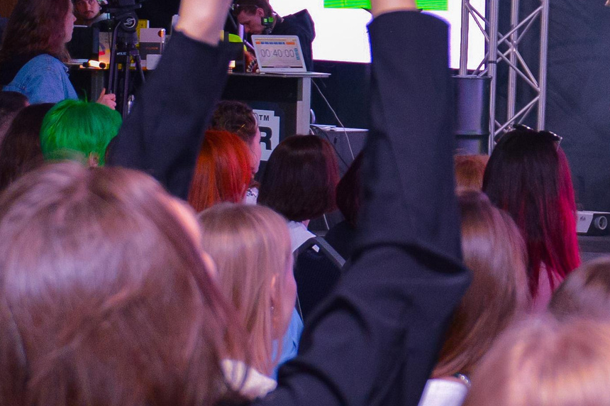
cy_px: 38
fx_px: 2345
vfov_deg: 9.8
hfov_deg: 14.8
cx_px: 396
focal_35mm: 138
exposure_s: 1/200
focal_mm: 31
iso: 800
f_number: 4
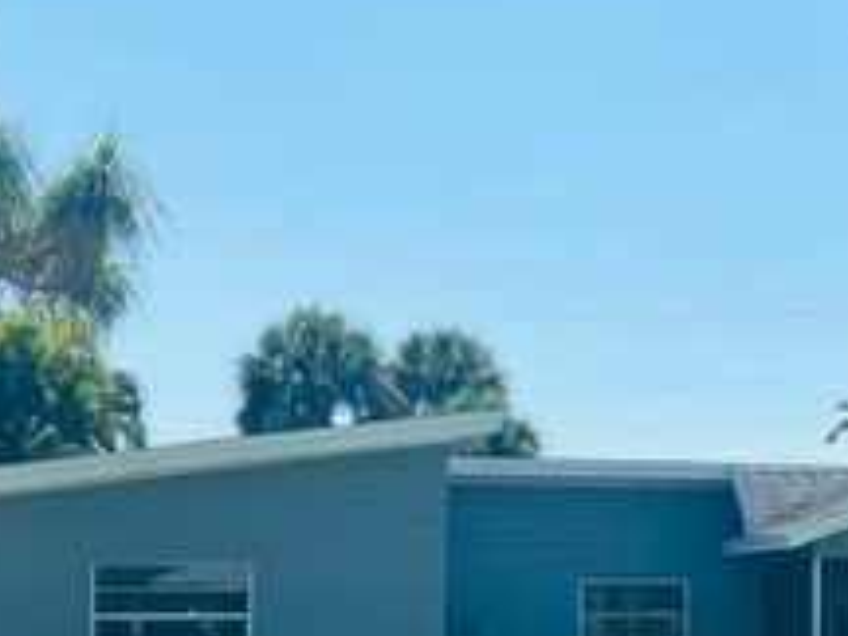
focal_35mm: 77
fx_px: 1886
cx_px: 722
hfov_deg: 24.8
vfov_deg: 19.0
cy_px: 510
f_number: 1.5
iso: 50
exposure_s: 1/5882
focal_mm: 5.7
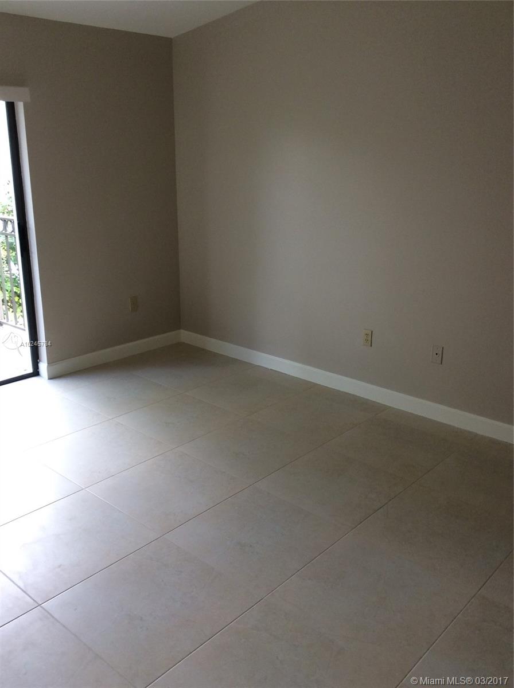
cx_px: 257
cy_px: 344
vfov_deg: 56.9
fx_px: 635
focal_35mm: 32
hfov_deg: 44.0
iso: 32
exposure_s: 1/60
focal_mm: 3.3
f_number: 2.4
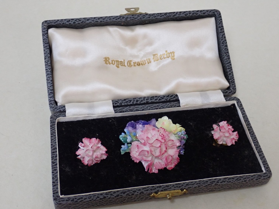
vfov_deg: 29.7
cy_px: 104
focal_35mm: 49
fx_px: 395
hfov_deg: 38.9
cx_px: 140
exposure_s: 1/50
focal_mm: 8.99
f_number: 3.2
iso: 250
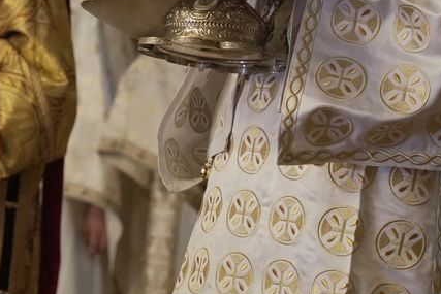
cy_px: 20
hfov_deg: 7.8
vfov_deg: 5.2
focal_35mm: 265
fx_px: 3247
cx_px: 91
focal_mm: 70
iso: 4000
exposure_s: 1/100
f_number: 2.8
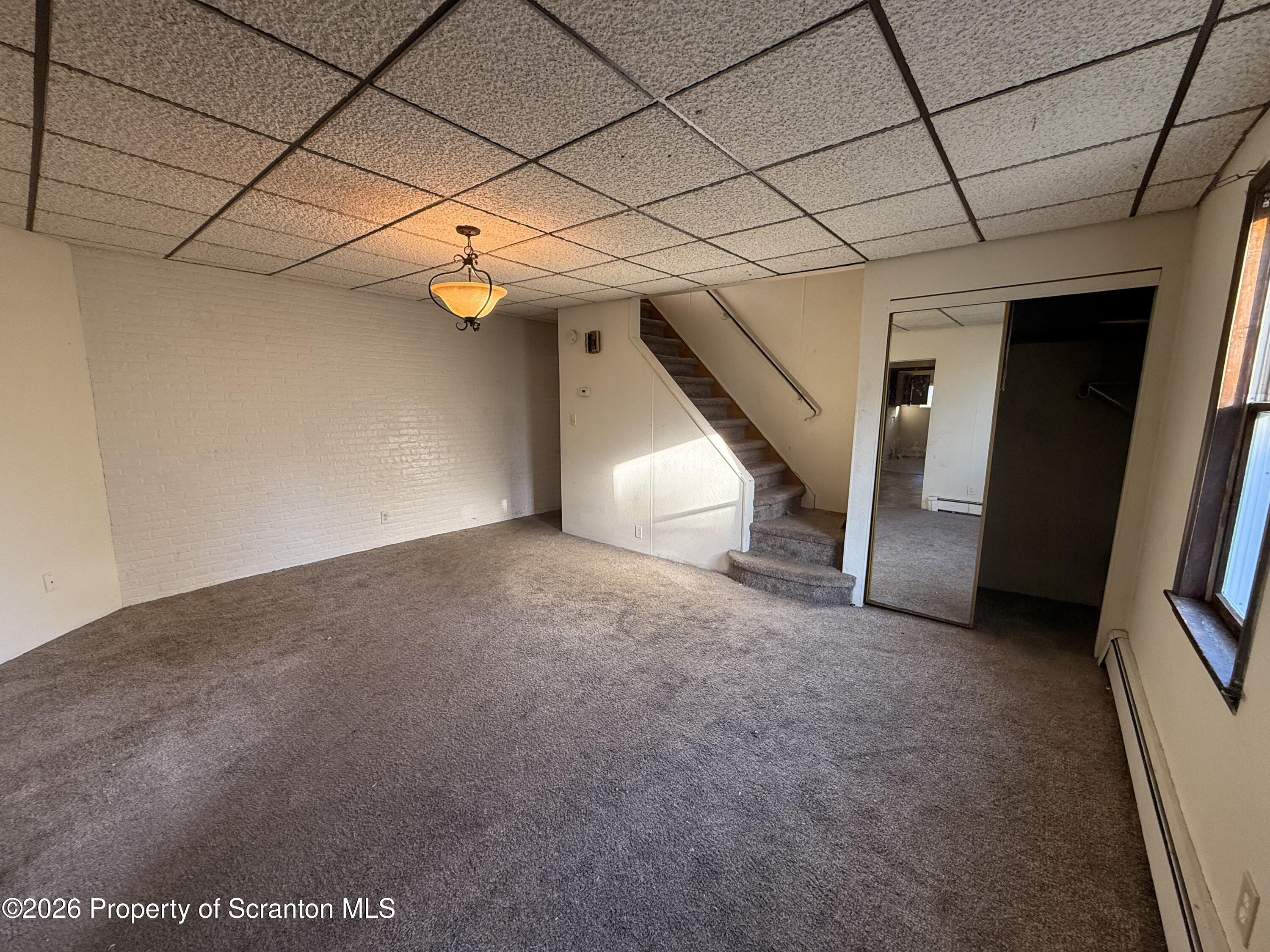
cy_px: 476
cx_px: 635
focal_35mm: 14
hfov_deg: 102.1
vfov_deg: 85.7
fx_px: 514
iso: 160
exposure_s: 1/120
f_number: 2.2
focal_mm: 2.22
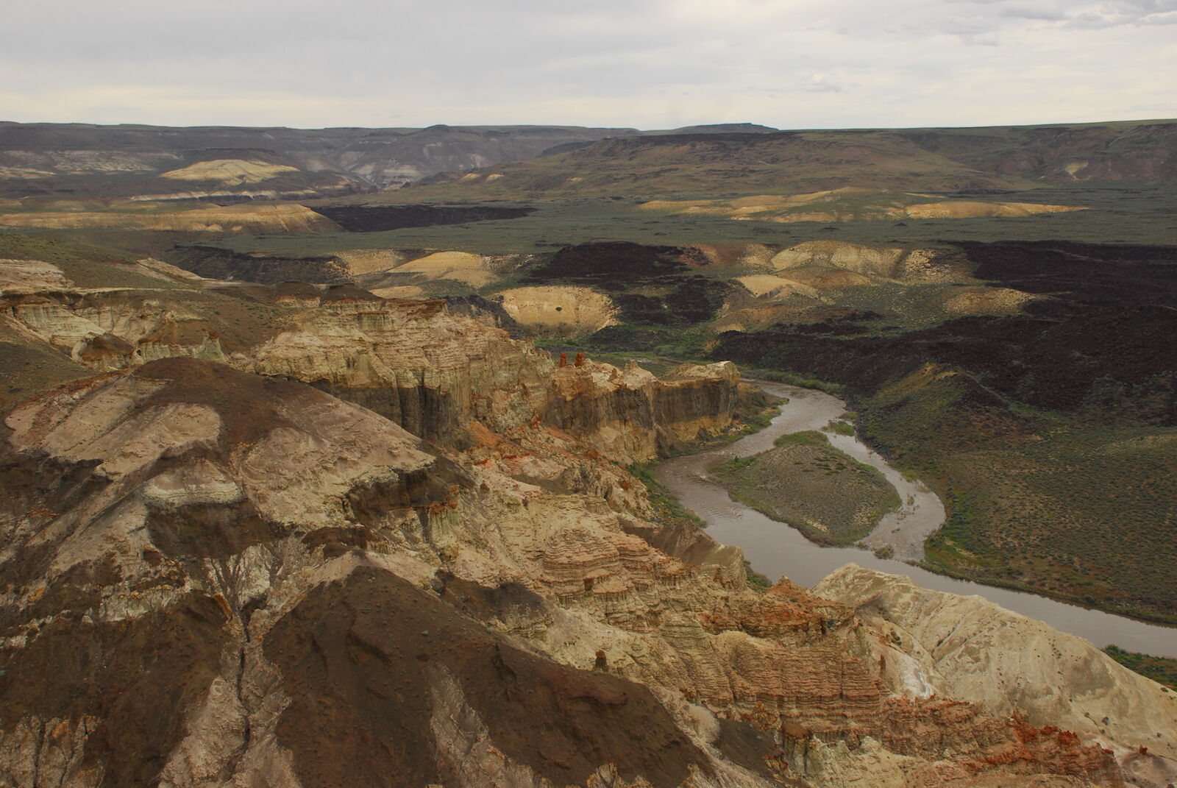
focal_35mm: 36
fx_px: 1178
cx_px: 588
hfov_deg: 53.1
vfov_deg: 37.0
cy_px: 394
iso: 160
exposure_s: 1/200
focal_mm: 24
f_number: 7.1
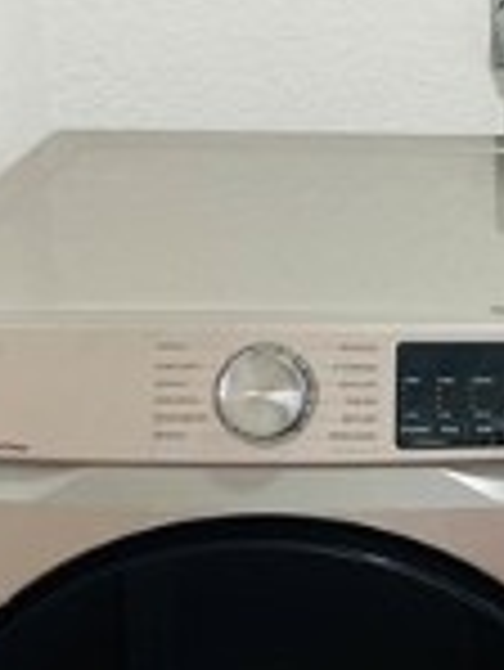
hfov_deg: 10.6
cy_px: 324
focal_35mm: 134
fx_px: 2598
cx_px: 814
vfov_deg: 14.7
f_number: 1.6
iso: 125
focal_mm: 5.1
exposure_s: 1/67
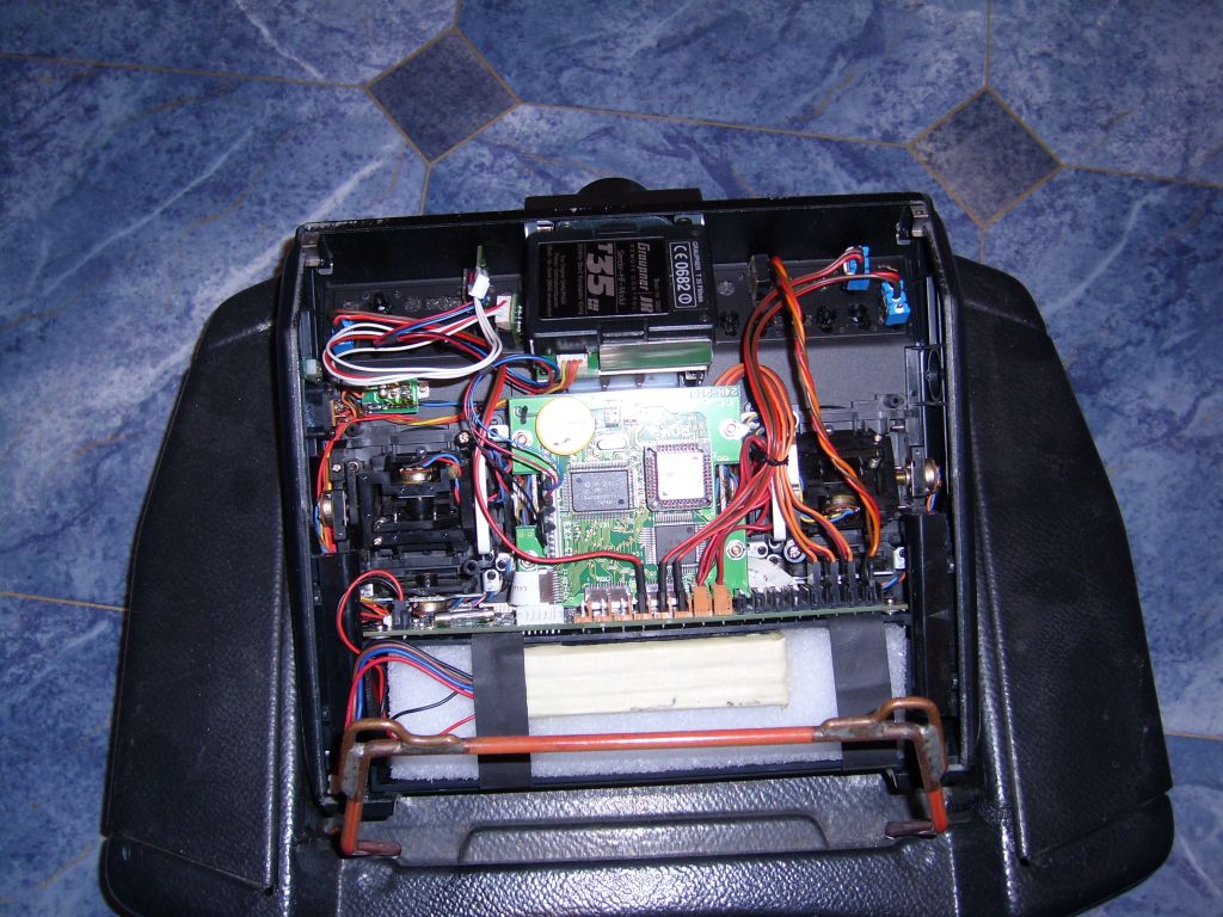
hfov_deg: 52.6
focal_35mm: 35
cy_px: 458
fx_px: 1237
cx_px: 612
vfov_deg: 40.7
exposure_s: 1/30
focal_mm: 5.8
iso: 50
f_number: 2.8
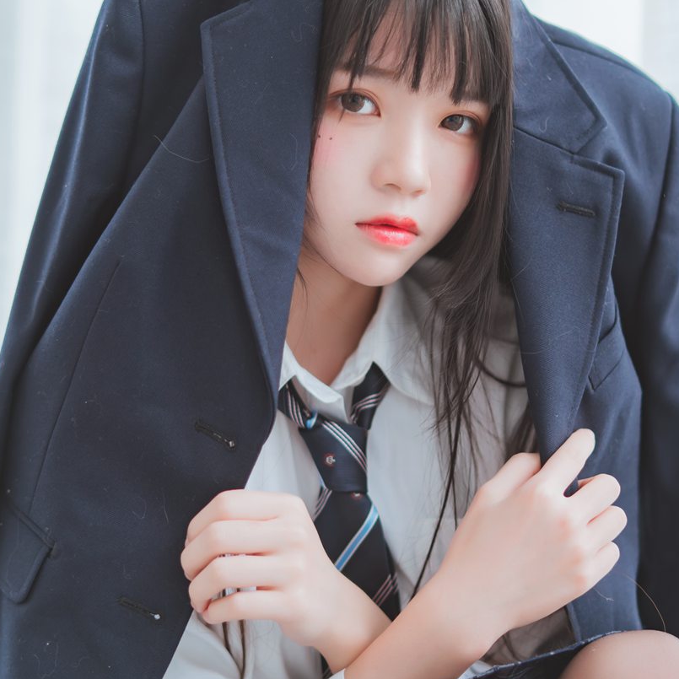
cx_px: 364
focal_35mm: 95
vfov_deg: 18.3
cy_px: 325
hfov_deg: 18.3
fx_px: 2108
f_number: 1.4
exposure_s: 1/250
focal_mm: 50
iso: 100
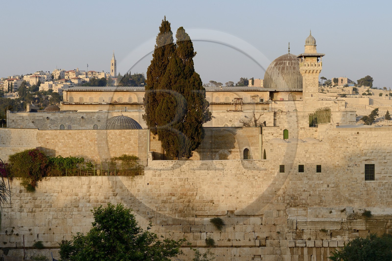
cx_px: 196
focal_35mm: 70
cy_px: 130
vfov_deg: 19.4
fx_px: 762
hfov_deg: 28.8
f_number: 9
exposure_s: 1/400
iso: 400
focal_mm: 70
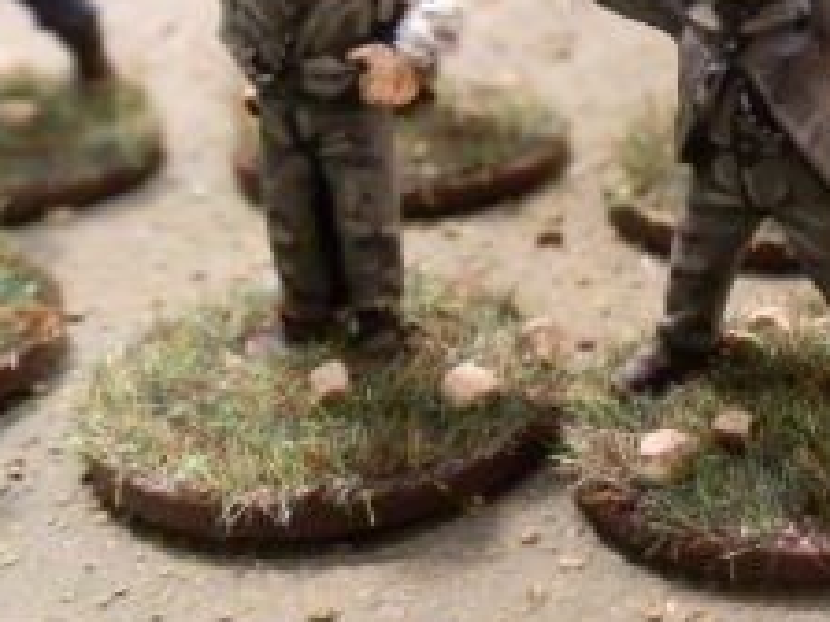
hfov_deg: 27.1
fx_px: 1606
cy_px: 107
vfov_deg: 21.6
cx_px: 863
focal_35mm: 67
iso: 400
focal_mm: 5
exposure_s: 1/30
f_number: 3.1
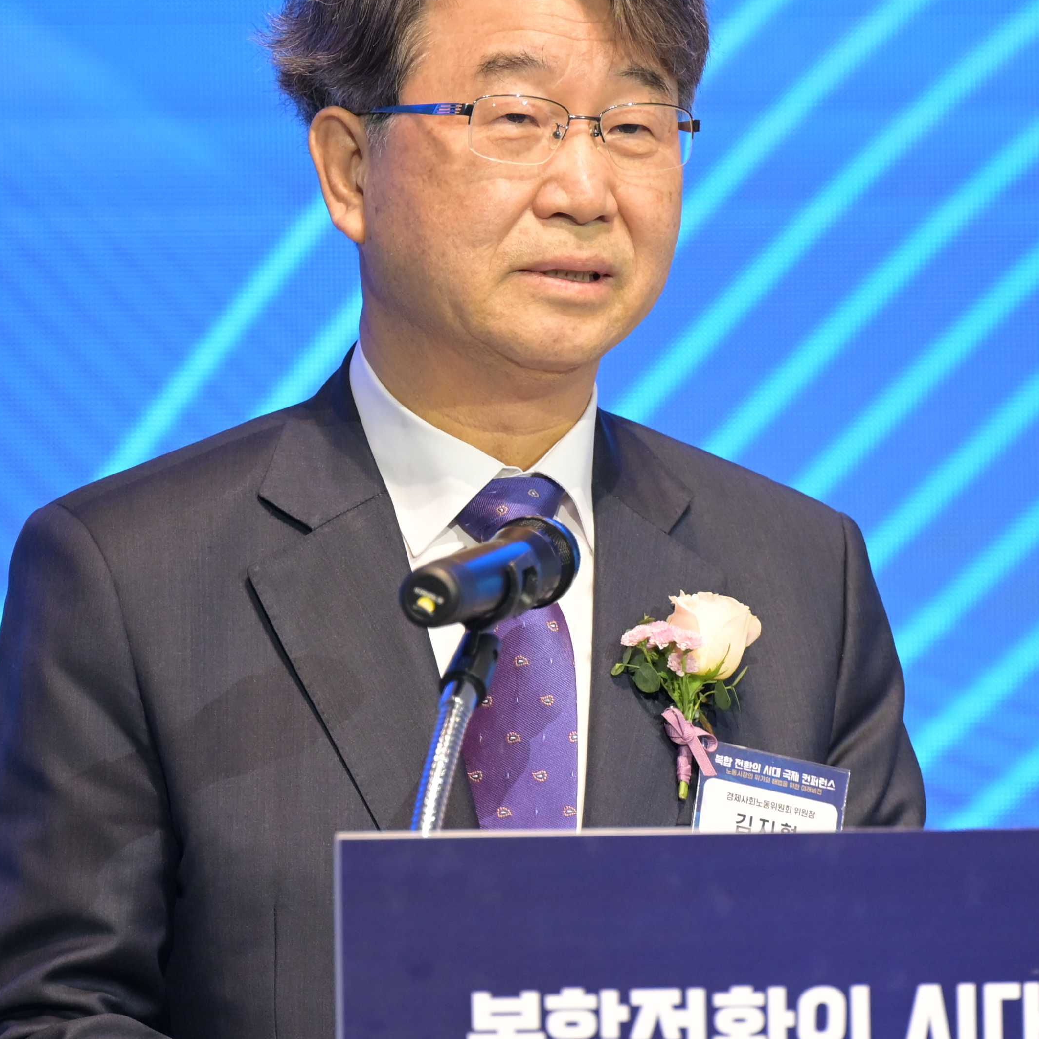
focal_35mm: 484
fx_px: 16436
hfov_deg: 3.6
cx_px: 770
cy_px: 612
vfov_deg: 3.6
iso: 1600
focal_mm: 200
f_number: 2.8
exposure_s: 1/400
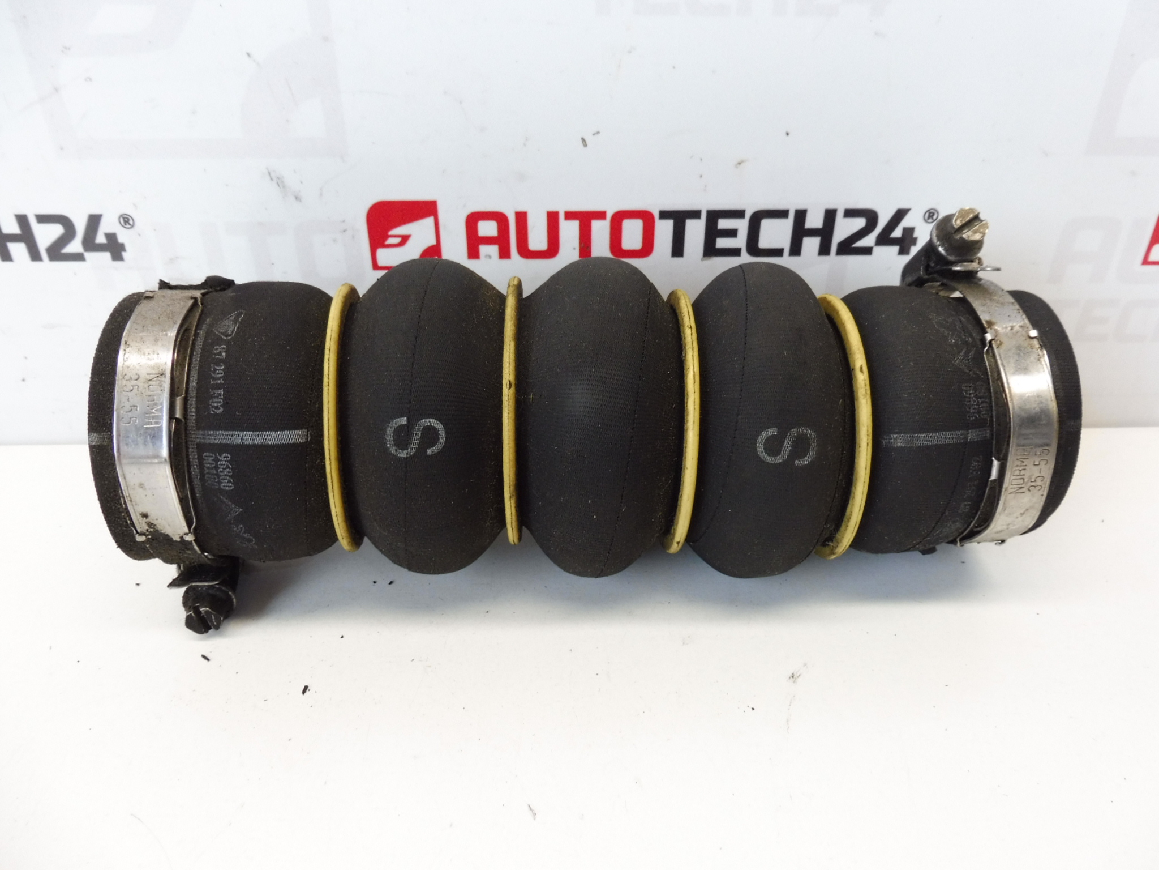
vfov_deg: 56.8
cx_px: 580
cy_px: 435
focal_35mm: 24
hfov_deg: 71.6
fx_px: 804
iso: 200
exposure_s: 1/60
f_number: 4
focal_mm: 4.3
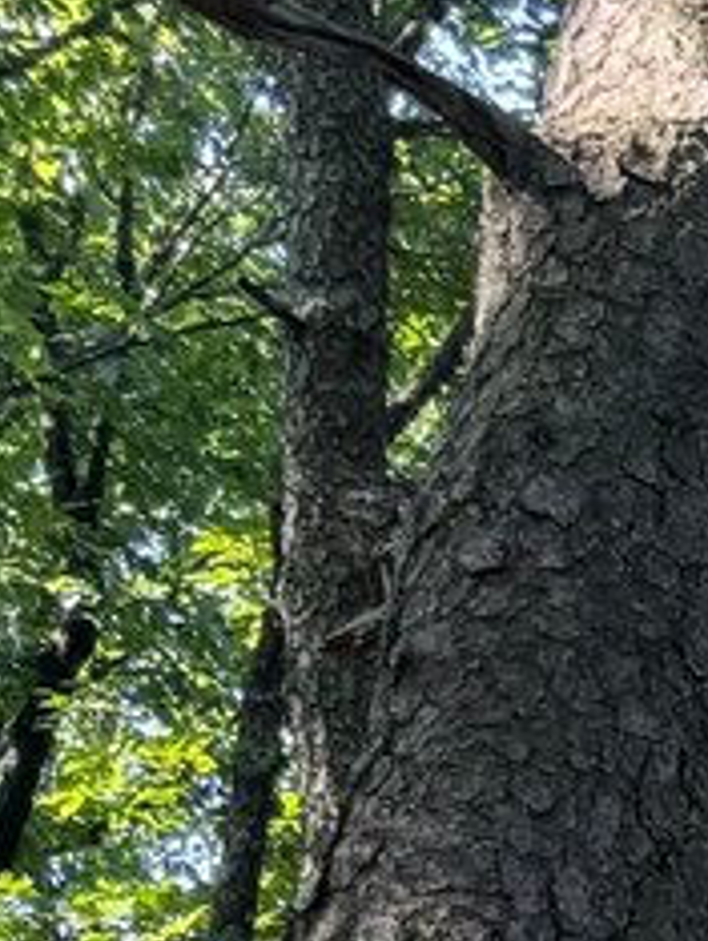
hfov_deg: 7.5
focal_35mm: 155
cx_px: 2560
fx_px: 4219
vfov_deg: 11.4
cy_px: 1908
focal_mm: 6.76
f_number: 1.78
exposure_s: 1/121
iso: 64
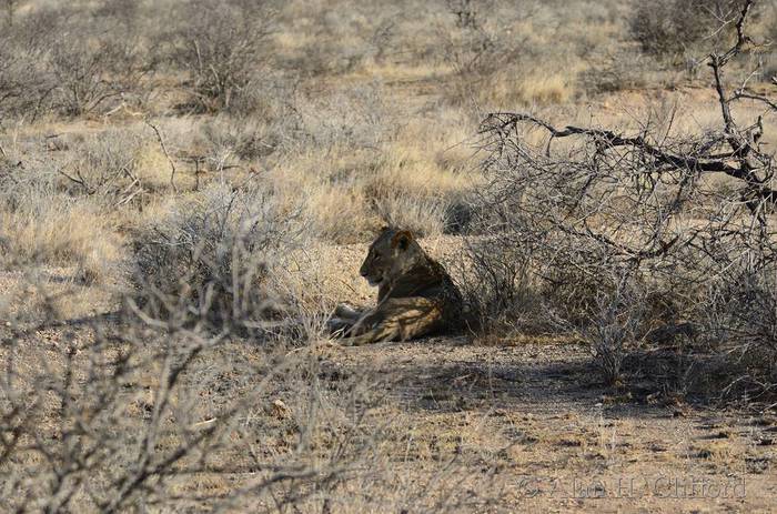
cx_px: 388
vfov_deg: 8.9
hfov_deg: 13.5
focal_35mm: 153
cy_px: 257
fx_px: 3294
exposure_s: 1/500
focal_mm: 102
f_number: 5.6
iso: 200
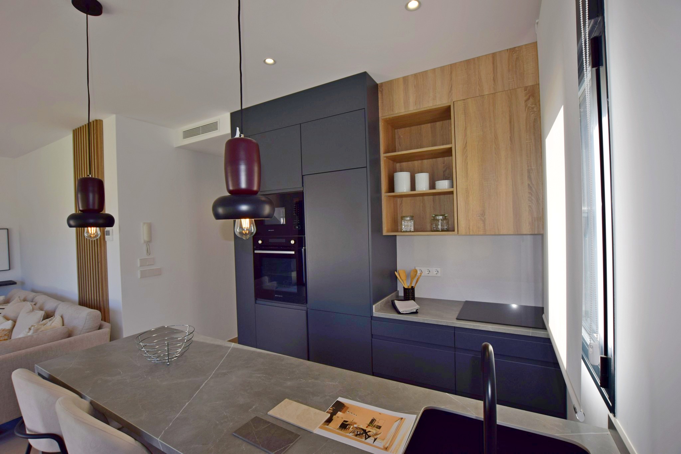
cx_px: 340
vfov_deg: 77.3
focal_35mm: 15
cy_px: 227
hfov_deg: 100.4
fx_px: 284
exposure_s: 1/125
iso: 125
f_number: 5.6
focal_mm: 10
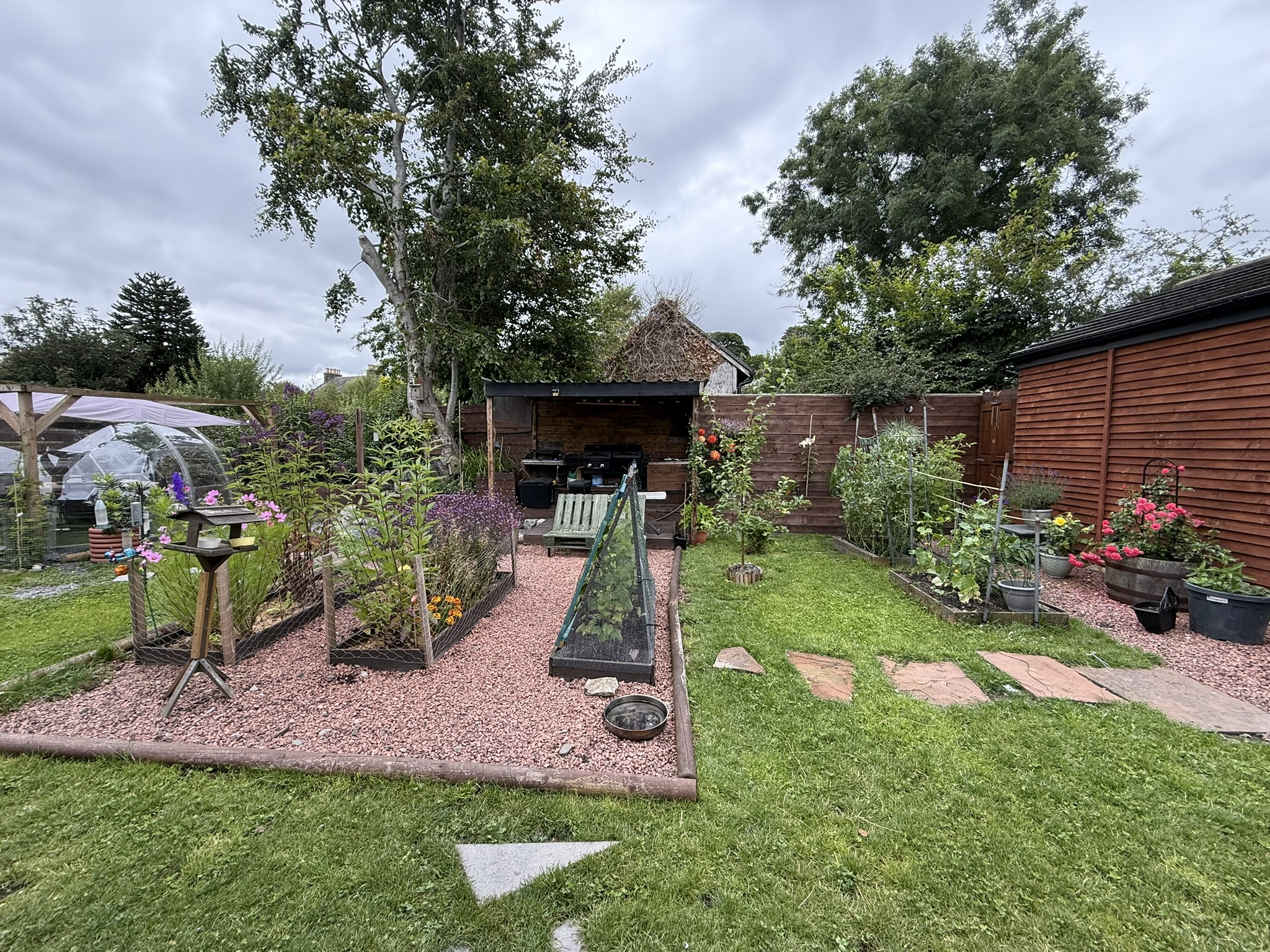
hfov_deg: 102.1
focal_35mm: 14
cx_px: 635
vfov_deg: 85.7
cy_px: 476
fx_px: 514
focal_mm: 2.22
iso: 64
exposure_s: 1/282
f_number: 2.2
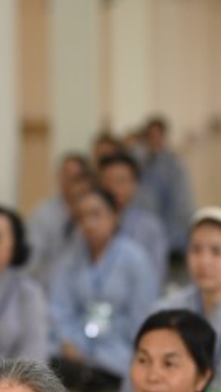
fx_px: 2530
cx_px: 45
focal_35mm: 243
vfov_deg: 8.8
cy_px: 395
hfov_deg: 5.0
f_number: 2.5
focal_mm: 85
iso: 1250
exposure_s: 1/160
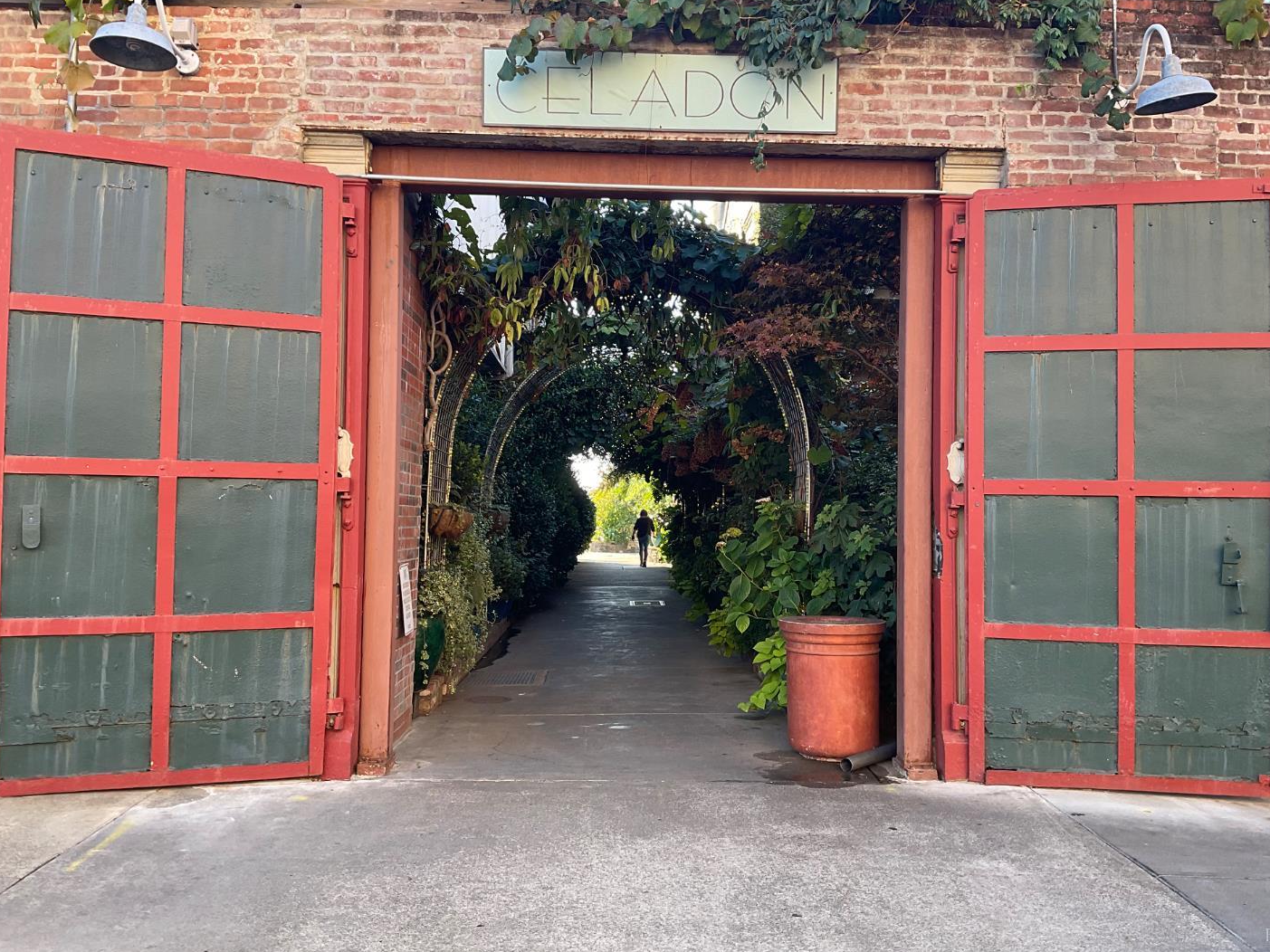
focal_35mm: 31
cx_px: 660
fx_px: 1137
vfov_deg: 45.4
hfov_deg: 58.3
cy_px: 458
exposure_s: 1/122
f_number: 1.8
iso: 25
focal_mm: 3
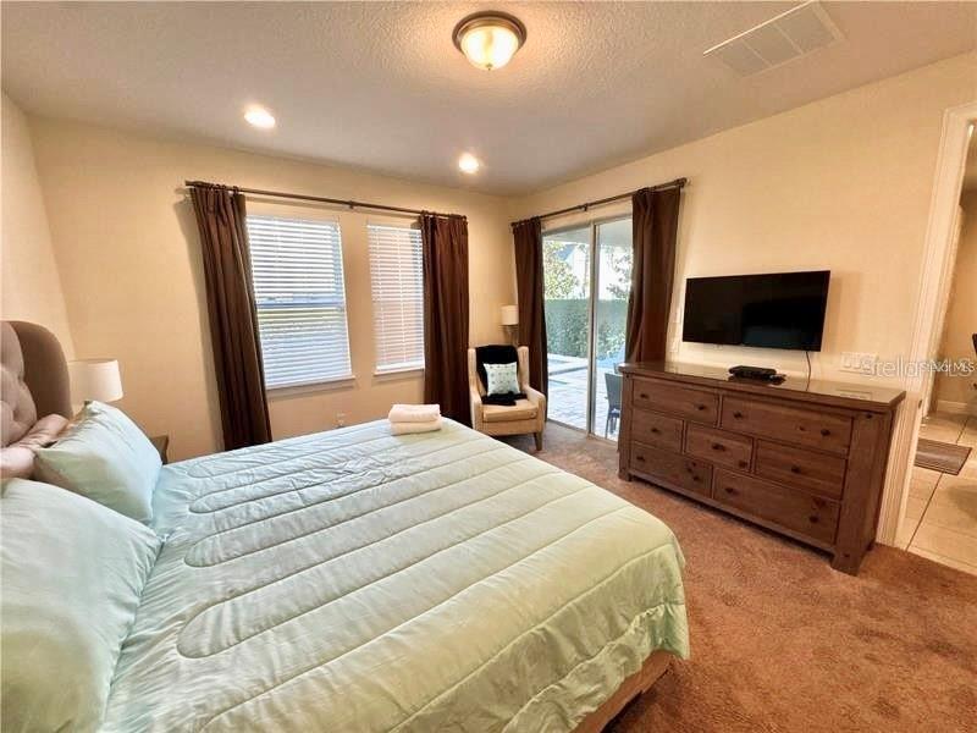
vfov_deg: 85.7
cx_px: 488
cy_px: 366
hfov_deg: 102.1
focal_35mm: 14
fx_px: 395
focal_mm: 2.22
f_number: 2.2
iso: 200
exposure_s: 1/120
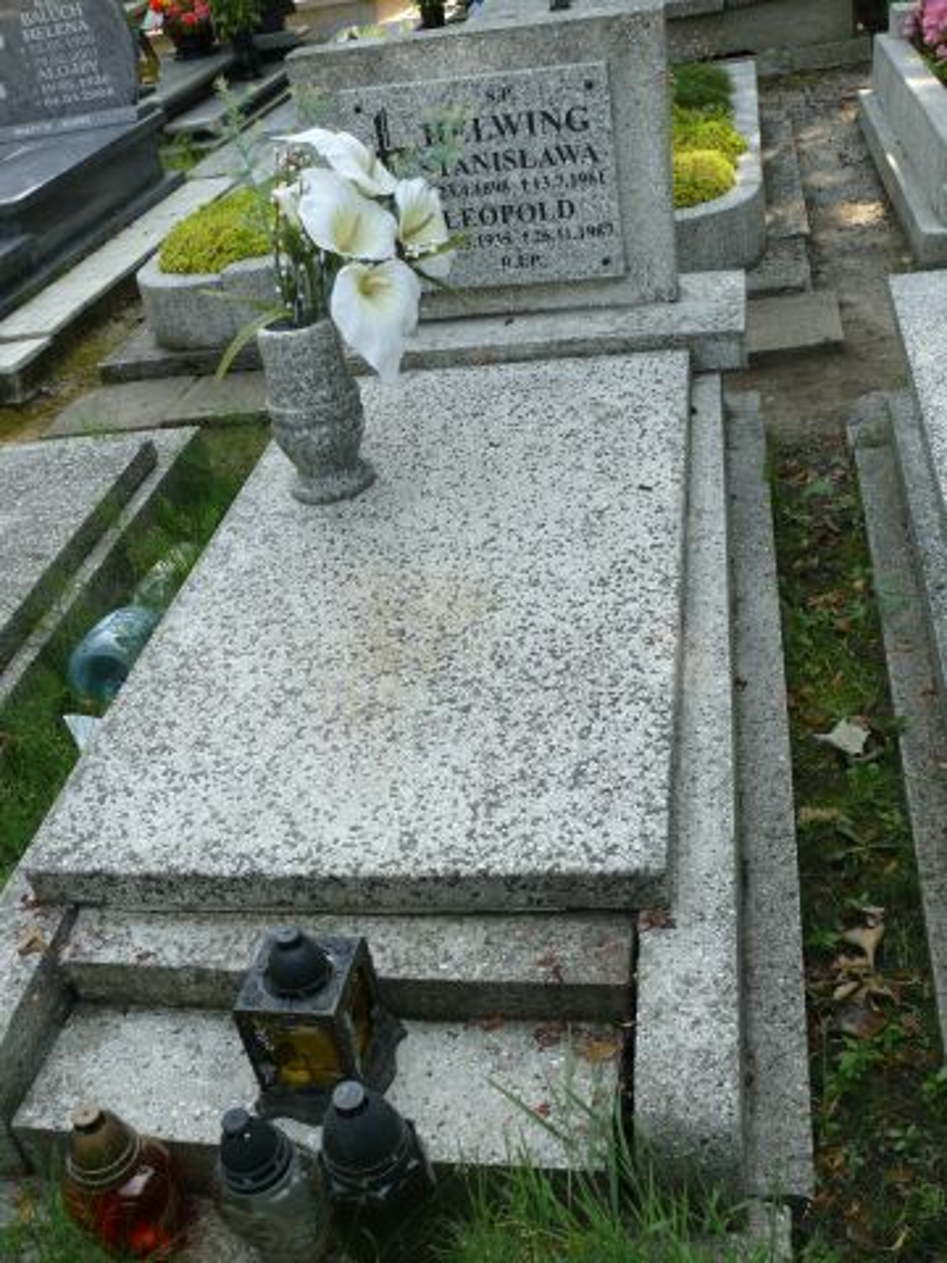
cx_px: 474
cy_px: 632
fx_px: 1277
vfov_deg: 52.6
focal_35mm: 35
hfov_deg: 40.7
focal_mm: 7.4
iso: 100
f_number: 4
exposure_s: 1/160
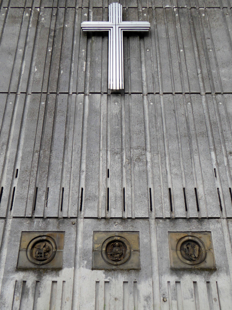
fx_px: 259
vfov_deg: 61.7
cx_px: 116
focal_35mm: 29
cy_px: 155
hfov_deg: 48.2
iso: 100
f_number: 3.5
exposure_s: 1/200
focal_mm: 5
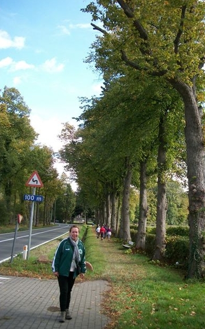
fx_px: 313
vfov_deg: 55.3
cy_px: 164
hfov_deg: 36.1
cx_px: 125
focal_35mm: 35
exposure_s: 1/320
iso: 80
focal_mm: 5.7
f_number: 2.9
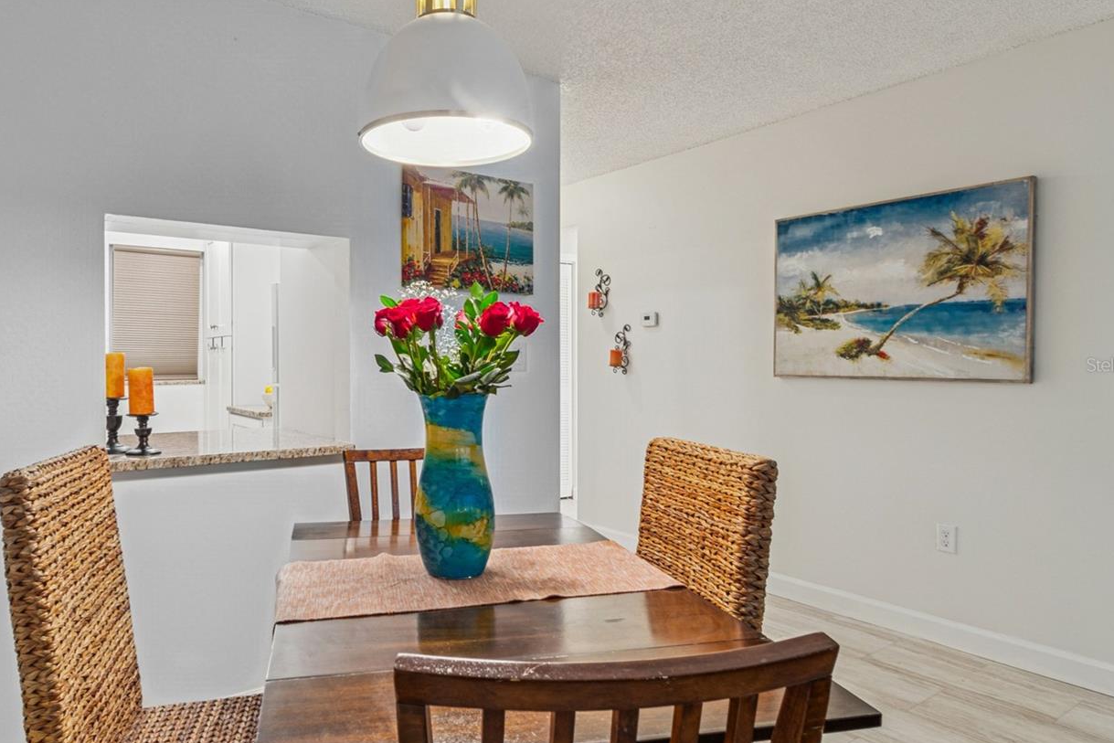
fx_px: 650
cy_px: 365
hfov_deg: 80.1
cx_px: 437
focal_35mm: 21
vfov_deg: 59.5
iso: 100
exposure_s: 1/1.25
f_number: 8
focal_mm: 11
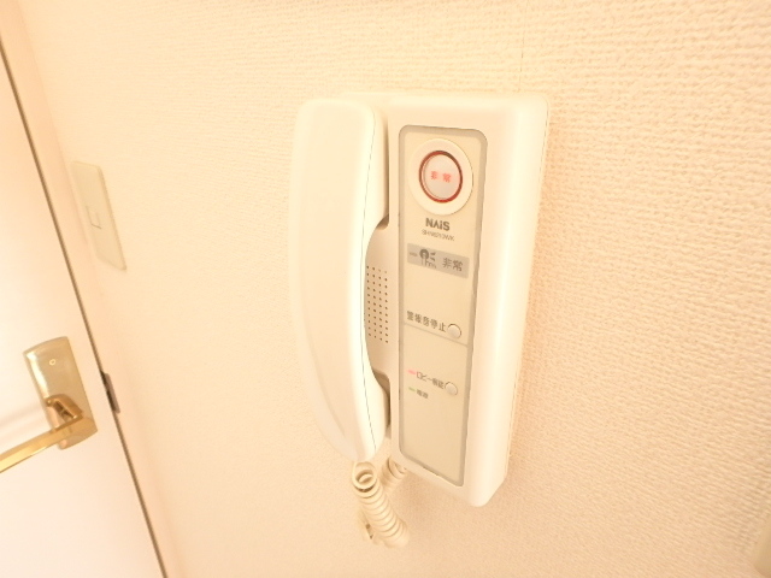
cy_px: 289
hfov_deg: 79.0
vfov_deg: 63.4
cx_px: 386
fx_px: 468
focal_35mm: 21
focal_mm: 3.7
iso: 250
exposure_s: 1/30
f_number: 3.5
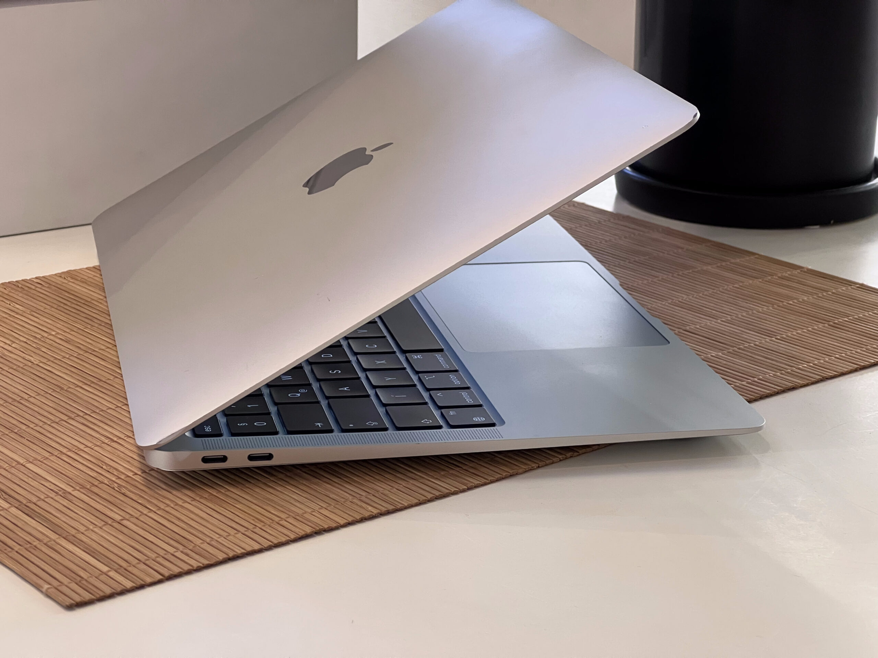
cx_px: 439
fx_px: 1953
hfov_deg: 25.3
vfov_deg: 19.1
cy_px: 329
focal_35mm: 77
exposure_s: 1/60
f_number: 2.8
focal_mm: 9
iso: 250
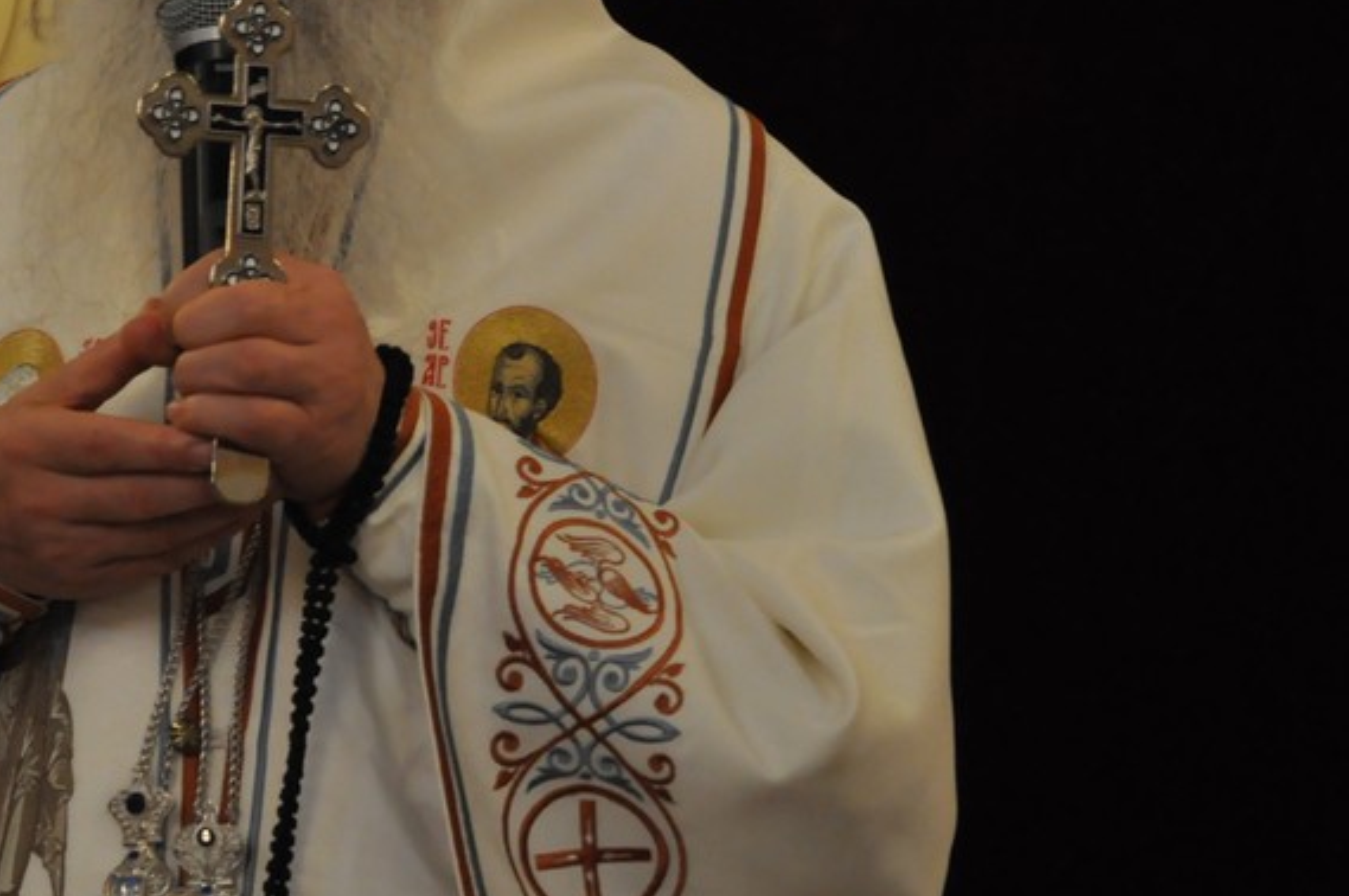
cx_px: 268
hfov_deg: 8.7
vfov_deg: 5.8
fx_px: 8873
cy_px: 267
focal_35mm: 237
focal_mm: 75
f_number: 5.3
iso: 1600
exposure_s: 1/40
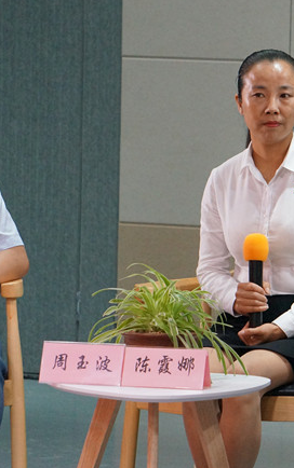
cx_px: 195
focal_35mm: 298
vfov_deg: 7.0
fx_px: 3813
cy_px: 214
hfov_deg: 4.4
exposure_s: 1/200
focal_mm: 106
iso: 2500
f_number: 5.6
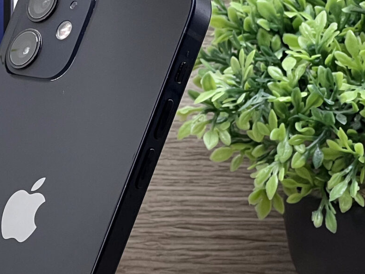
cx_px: 10
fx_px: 2658
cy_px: 217
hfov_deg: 7.8
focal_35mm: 252
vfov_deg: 5.9
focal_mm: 9
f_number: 2.8
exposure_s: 1/100
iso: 80
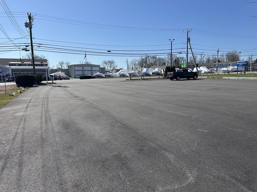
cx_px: 128
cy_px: 96
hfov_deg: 71.6
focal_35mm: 24
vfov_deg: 56.8
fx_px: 178
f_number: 1.78
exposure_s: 1/5525
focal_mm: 6.86
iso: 80
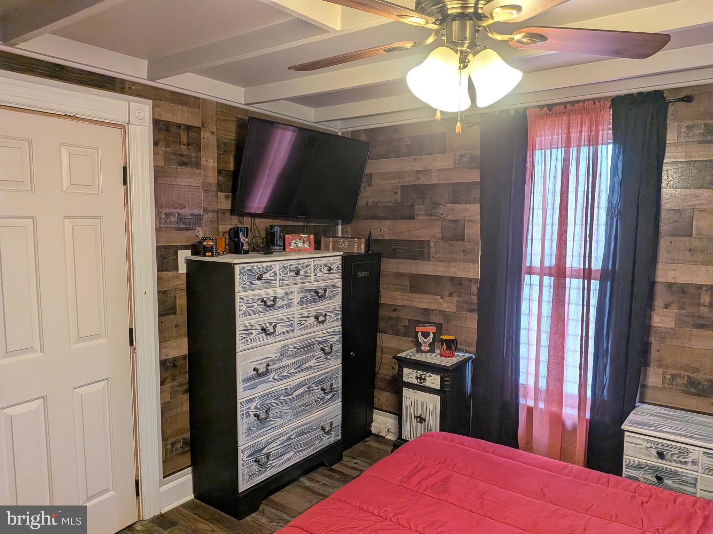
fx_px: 494
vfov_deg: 56.8
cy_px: 267
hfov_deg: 71.6
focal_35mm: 24
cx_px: 356
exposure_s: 1/120
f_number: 1.7
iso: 87
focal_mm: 4.53
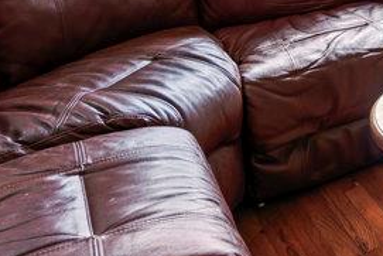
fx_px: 628
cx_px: 588
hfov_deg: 25.0
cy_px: -169
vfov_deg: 19.0
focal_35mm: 59
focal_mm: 16
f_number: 5.6
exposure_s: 1/80
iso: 640
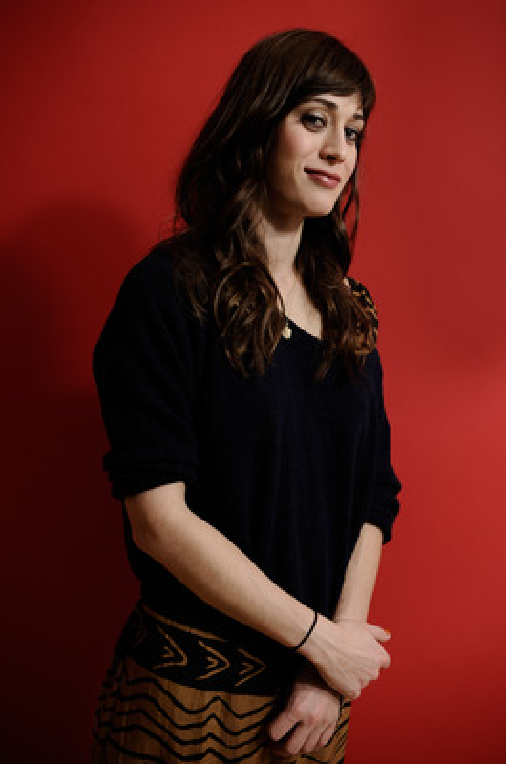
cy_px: 382
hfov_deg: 37.7
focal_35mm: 35
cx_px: 253
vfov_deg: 54.5
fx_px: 741
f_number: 3.2
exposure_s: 1/125
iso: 400
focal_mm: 35
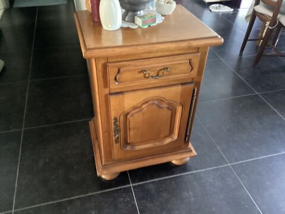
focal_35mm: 31
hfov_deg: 58.4
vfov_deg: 45.4
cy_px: 107
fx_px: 255
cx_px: 142
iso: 640
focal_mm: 3.3
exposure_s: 1/17
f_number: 2.4
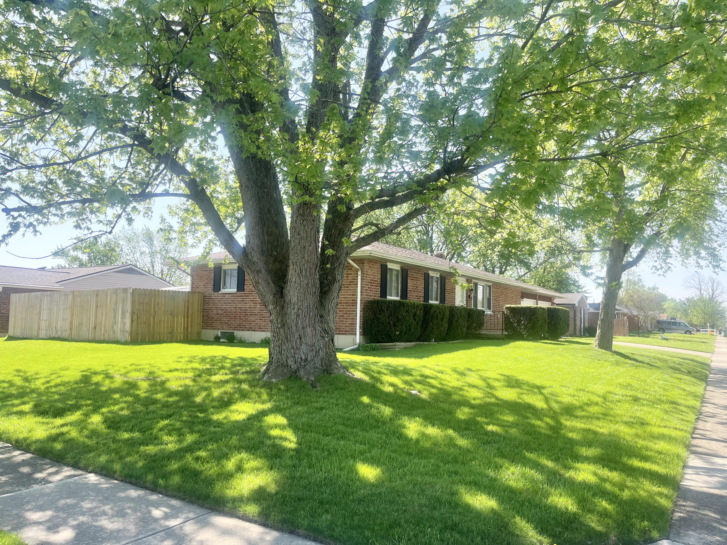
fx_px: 546
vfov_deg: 53.1
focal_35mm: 26
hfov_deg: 67.3
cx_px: 364
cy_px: 272
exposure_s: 1/913
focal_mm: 5.1
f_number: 1.6
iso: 50
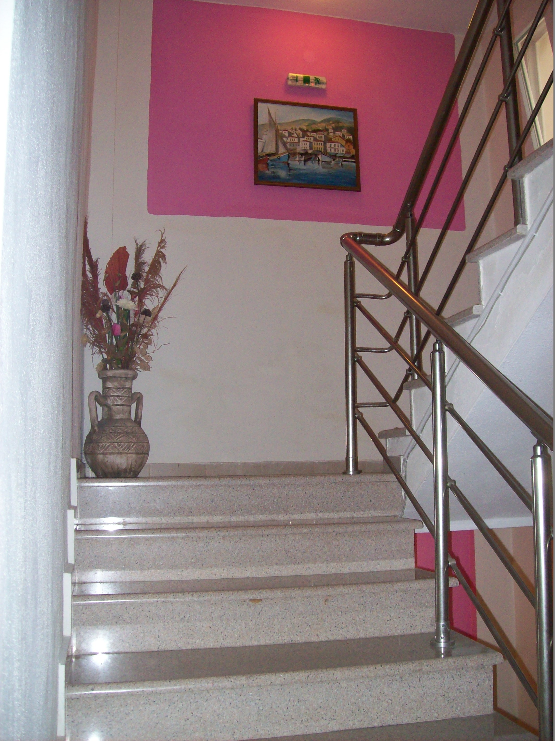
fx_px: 770
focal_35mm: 36
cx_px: 278
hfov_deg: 39.6
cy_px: 370
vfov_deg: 51.4
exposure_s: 1/64
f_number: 2.7
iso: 200
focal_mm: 6
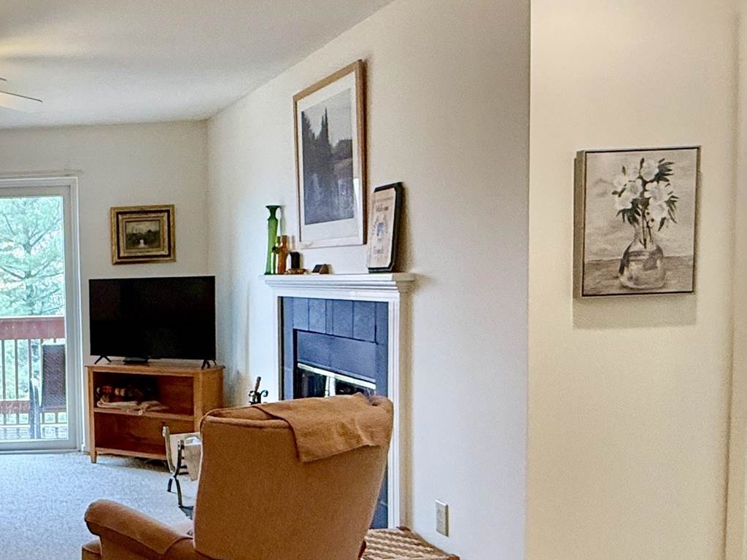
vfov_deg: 34.2
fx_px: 906
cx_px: -34
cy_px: 343
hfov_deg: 38.6
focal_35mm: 42
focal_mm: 2.22
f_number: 2.2
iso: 200
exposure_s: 1/120
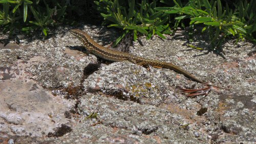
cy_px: 53
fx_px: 1412
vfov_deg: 5.8
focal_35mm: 208
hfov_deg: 10.4
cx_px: 128
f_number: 7.1
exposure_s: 1/500
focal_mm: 28.2
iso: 80
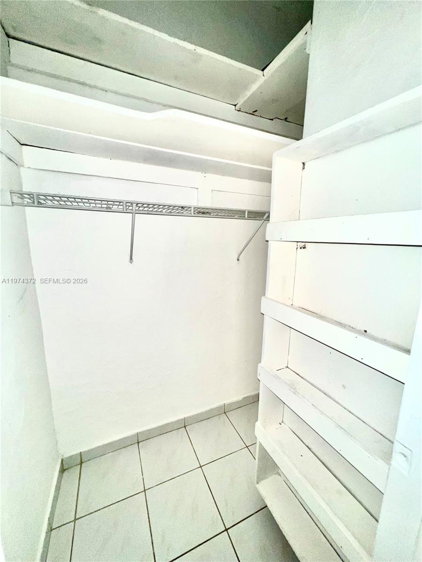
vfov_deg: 106.2
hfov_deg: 89.9
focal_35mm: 13
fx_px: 211
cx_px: 211
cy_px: 281
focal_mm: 1.57
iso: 64
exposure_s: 1/80
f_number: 1.8
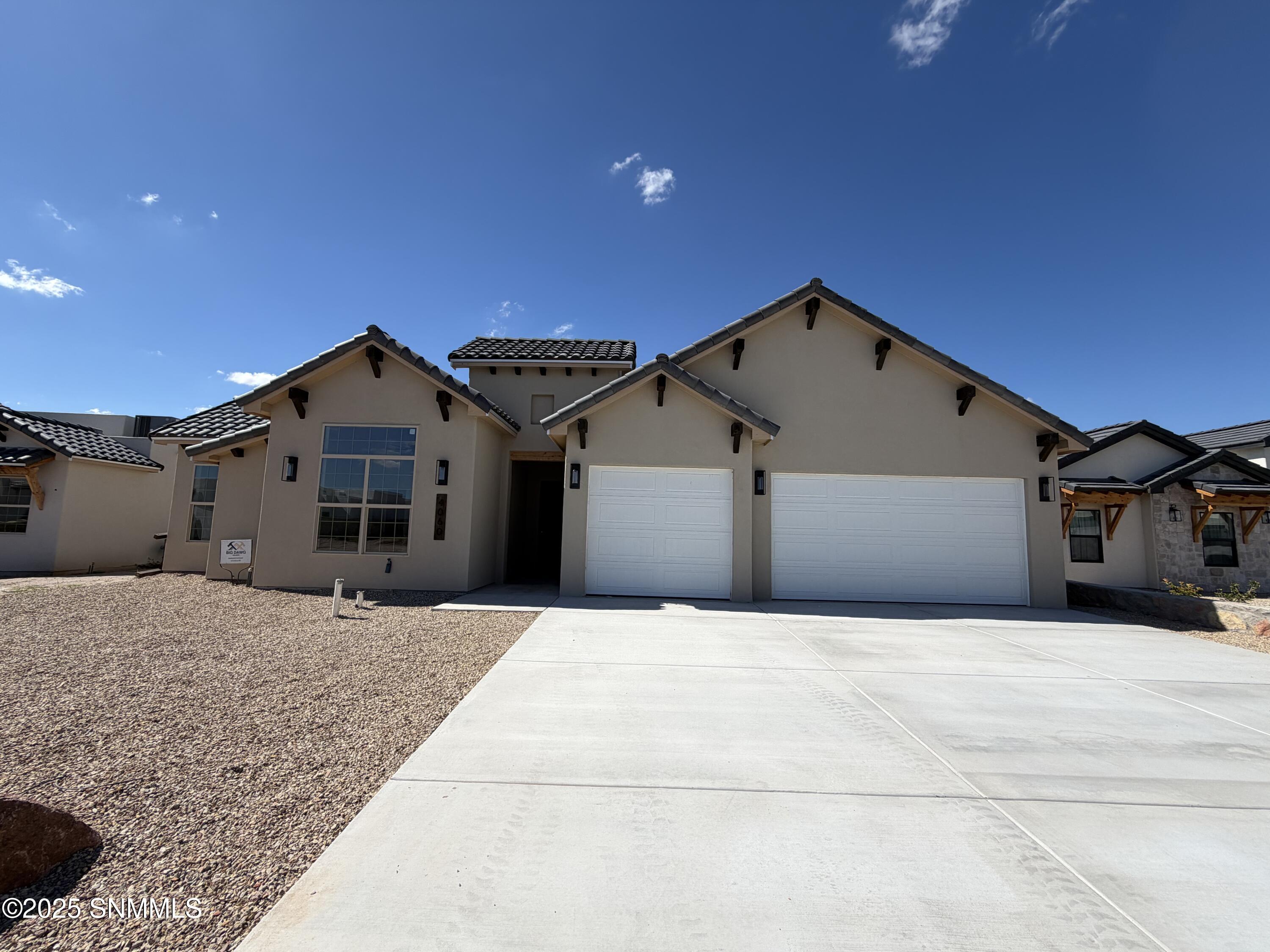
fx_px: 514
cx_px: 635
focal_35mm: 14
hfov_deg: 102.1
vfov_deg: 85.7
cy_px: 476
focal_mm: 2.22
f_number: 2.2
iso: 20
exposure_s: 1/1211
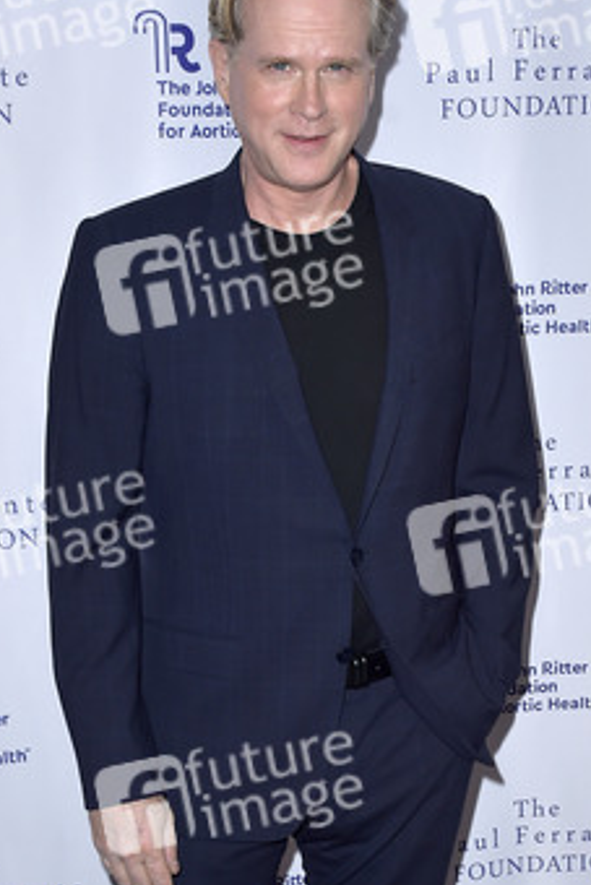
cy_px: 403
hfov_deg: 33.4
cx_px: 306
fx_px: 984
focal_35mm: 40
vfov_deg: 48.4
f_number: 6.3
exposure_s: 1/250
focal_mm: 34
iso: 400
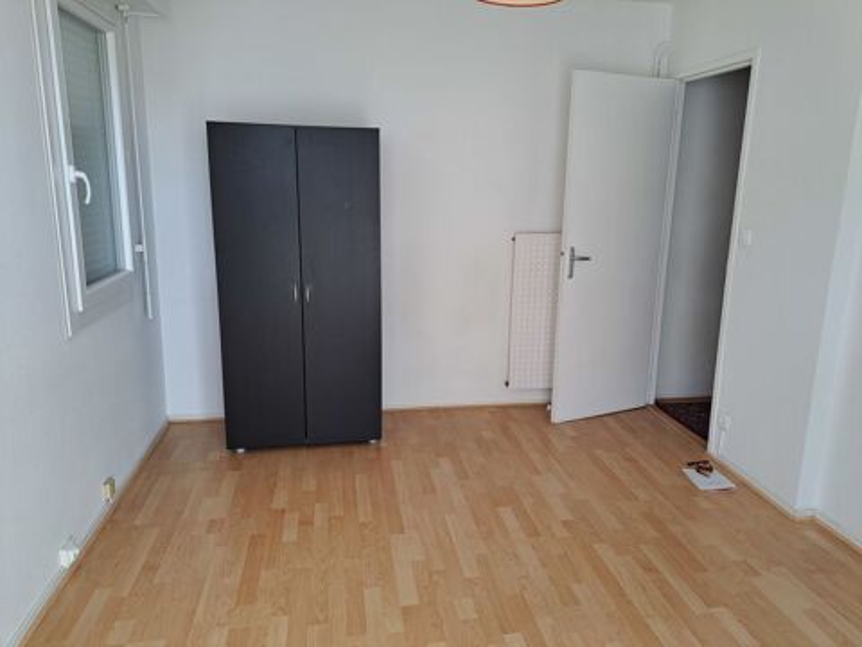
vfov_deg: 56.8
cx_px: 431
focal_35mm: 24
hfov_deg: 71.6
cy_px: 324
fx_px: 598
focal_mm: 5.23
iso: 50
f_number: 1.8
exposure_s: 1/50
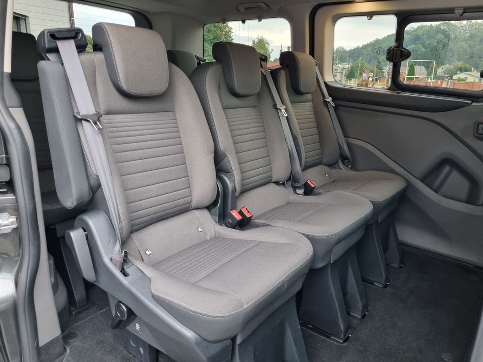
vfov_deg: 53.1
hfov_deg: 67.3
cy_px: 181
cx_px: 242
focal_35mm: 26
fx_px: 363
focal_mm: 5.4
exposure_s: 1/50
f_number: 1.8
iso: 500
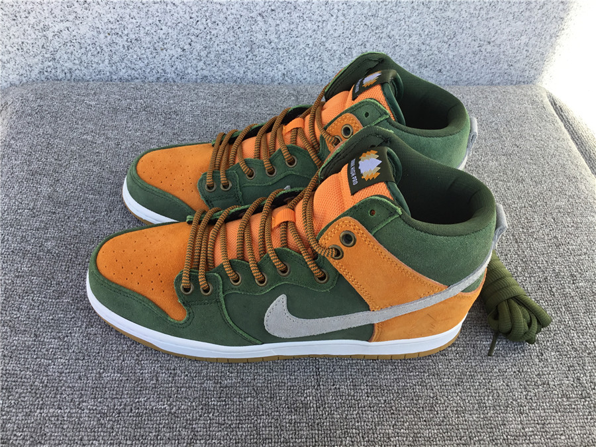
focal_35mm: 31
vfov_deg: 45.4
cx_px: 298
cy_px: 224
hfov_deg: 58.4
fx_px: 534
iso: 25
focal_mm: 3.3
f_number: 2.4
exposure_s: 1/168
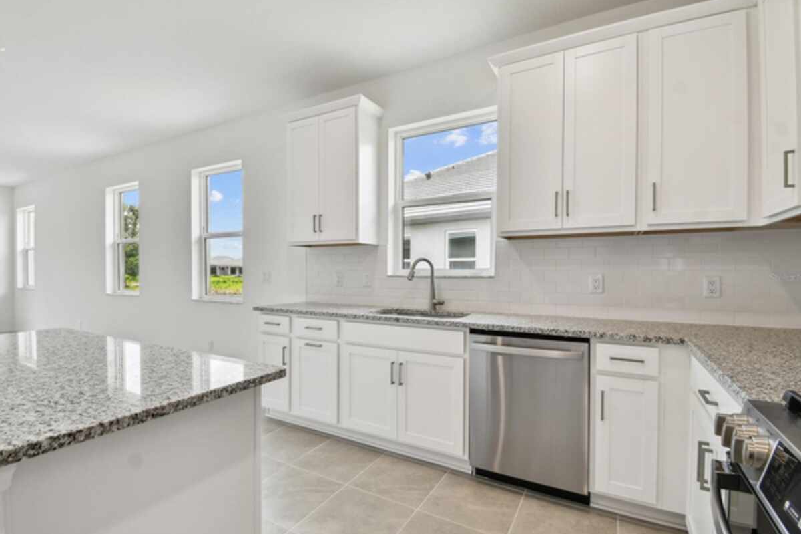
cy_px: 277
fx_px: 356
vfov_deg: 73.7
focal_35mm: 16
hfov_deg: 96.7
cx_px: 390
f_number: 7.1
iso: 100
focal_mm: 10
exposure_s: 1/50
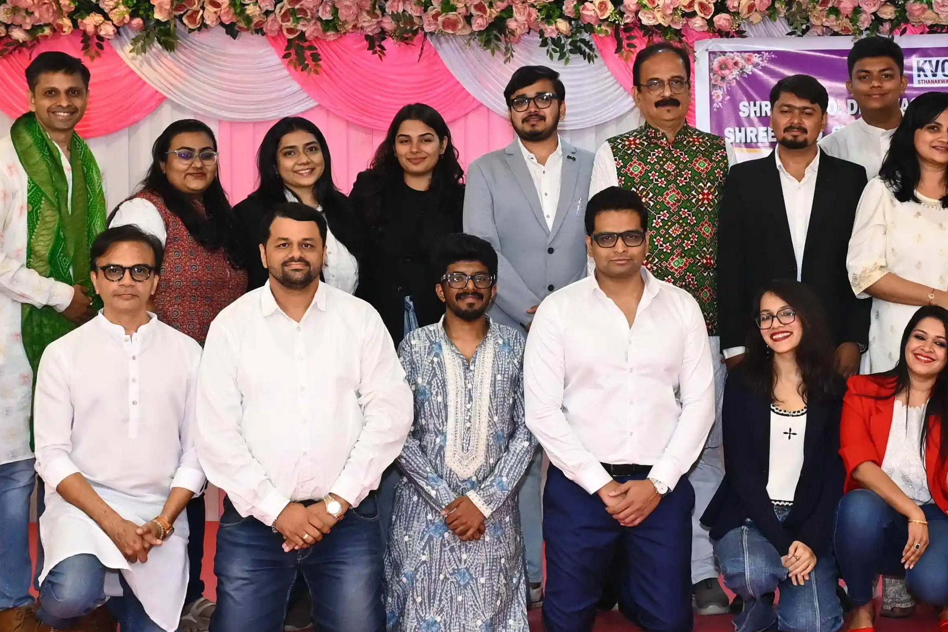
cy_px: 239
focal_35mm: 85
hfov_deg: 23.7
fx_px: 2238
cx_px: 694
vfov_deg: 16.0
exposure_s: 1/160
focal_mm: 33.5
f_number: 5.6
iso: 2000
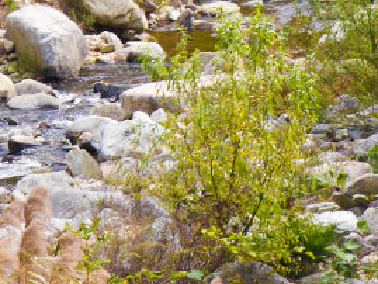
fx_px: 2469
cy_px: -256
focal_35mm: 226
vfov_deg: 6.4
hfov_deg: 8.7
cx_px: 27
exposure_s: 1/200
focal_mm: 19
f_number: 6.3
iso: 200
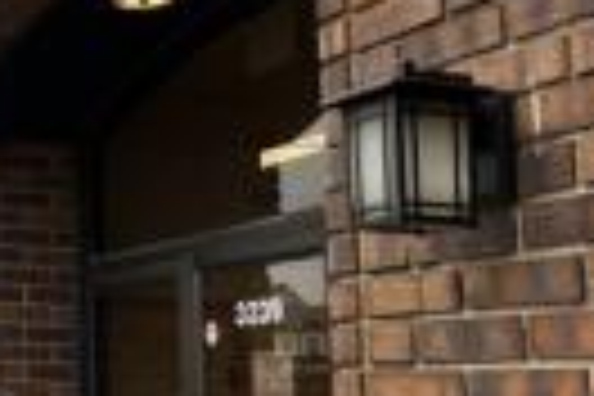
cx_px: -166
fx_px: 1353
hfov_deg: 22.3
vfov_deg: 16.6
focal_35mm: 82
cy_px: 148
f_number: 1.5
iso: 50
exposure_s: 1/526
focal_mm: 5.7
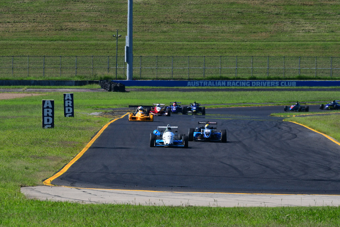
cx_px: 170
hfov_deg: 4.4
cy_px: 114
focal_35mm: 465
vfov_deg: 3.0
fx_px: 4393
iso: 500
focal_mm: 310
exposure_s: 1/640
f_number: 13
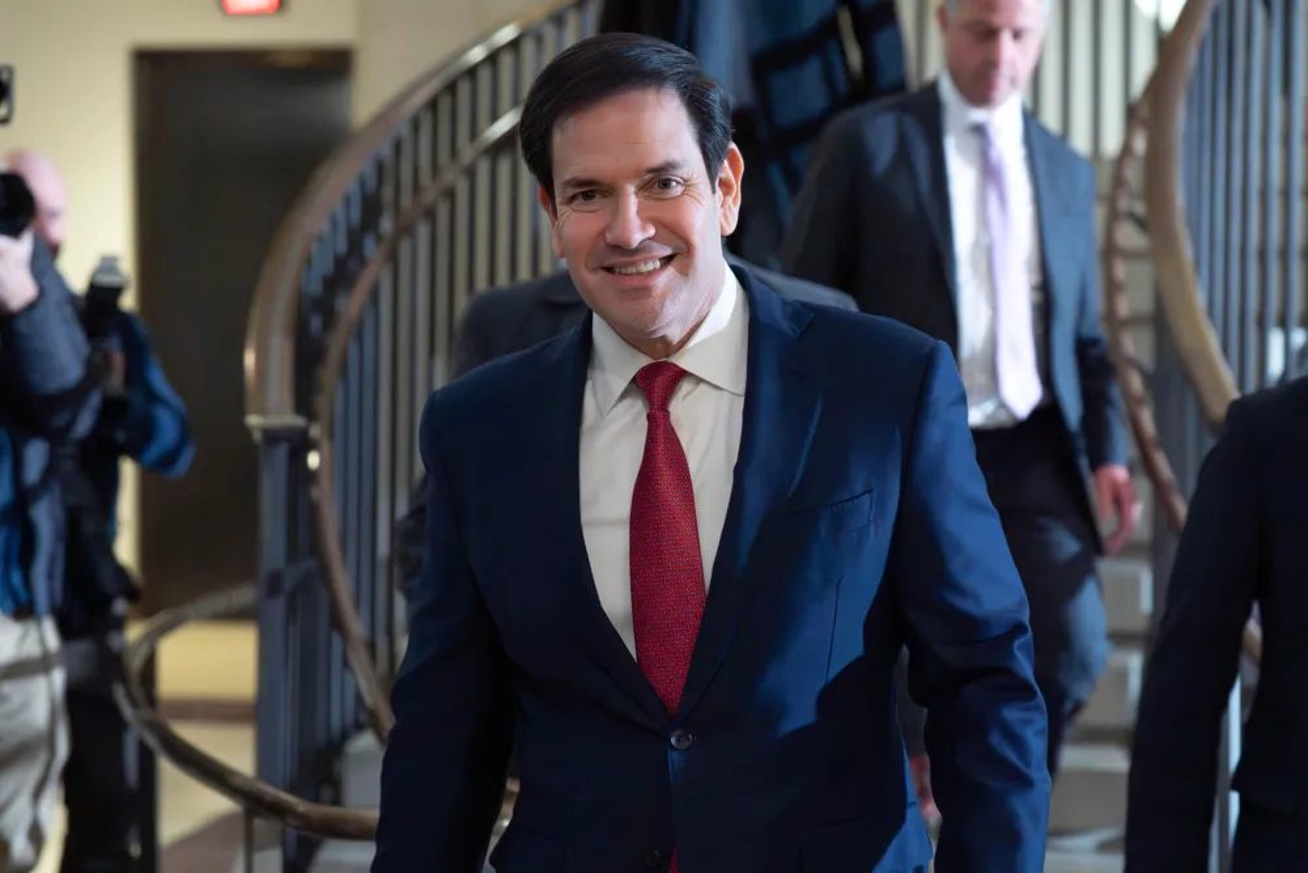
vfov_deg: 19.5
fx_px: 2544
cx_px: 654
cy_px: 436
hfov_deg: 28.8
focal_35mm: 70
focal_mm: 70
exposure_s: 1/250
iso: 4000
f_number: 3.5
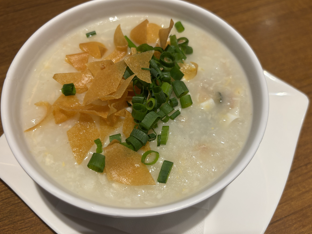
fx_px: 252
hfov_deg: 63.4
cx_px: 160
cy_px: 117
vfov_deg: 49.7
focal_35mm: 28
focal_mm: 5.96
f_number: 1.6
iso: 64
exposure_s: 1/50
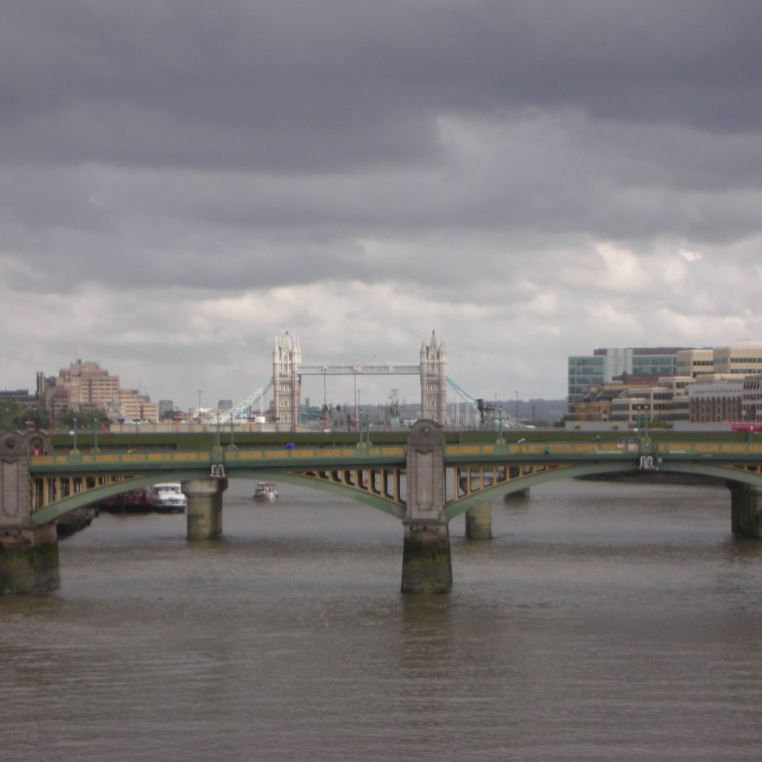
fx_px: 3113
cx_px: 344
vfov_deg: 14.0
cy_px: 380
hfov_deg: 14.0
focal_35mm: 125
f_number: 5.4
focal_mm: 17.4
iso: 50
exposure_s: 1/160
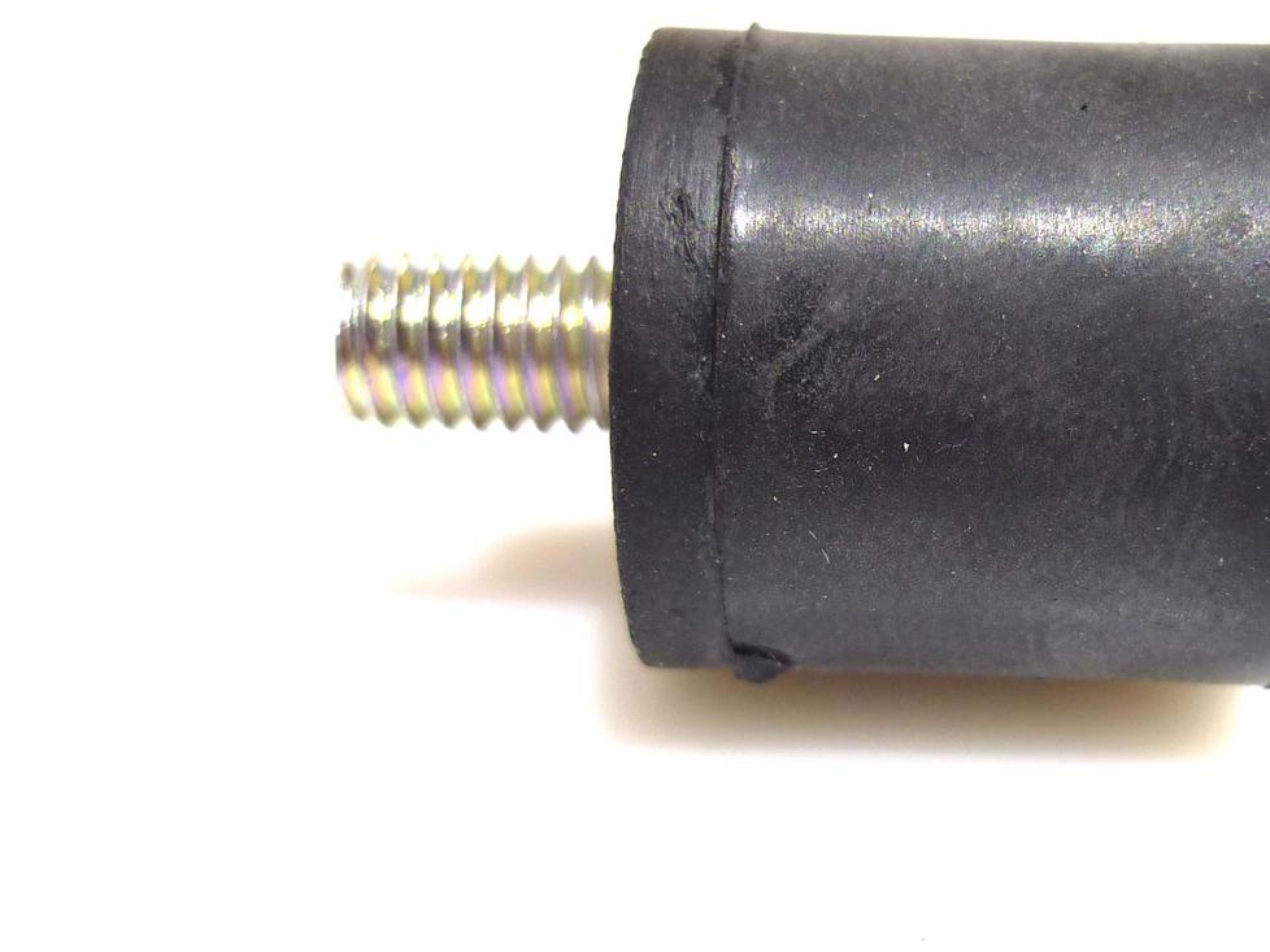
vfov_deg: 27.0
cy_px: 434
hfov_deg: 34.9
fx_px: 1981
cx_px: 931
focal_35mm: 54
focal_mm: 5.5
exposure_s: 1/60
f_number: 2.8
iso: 80
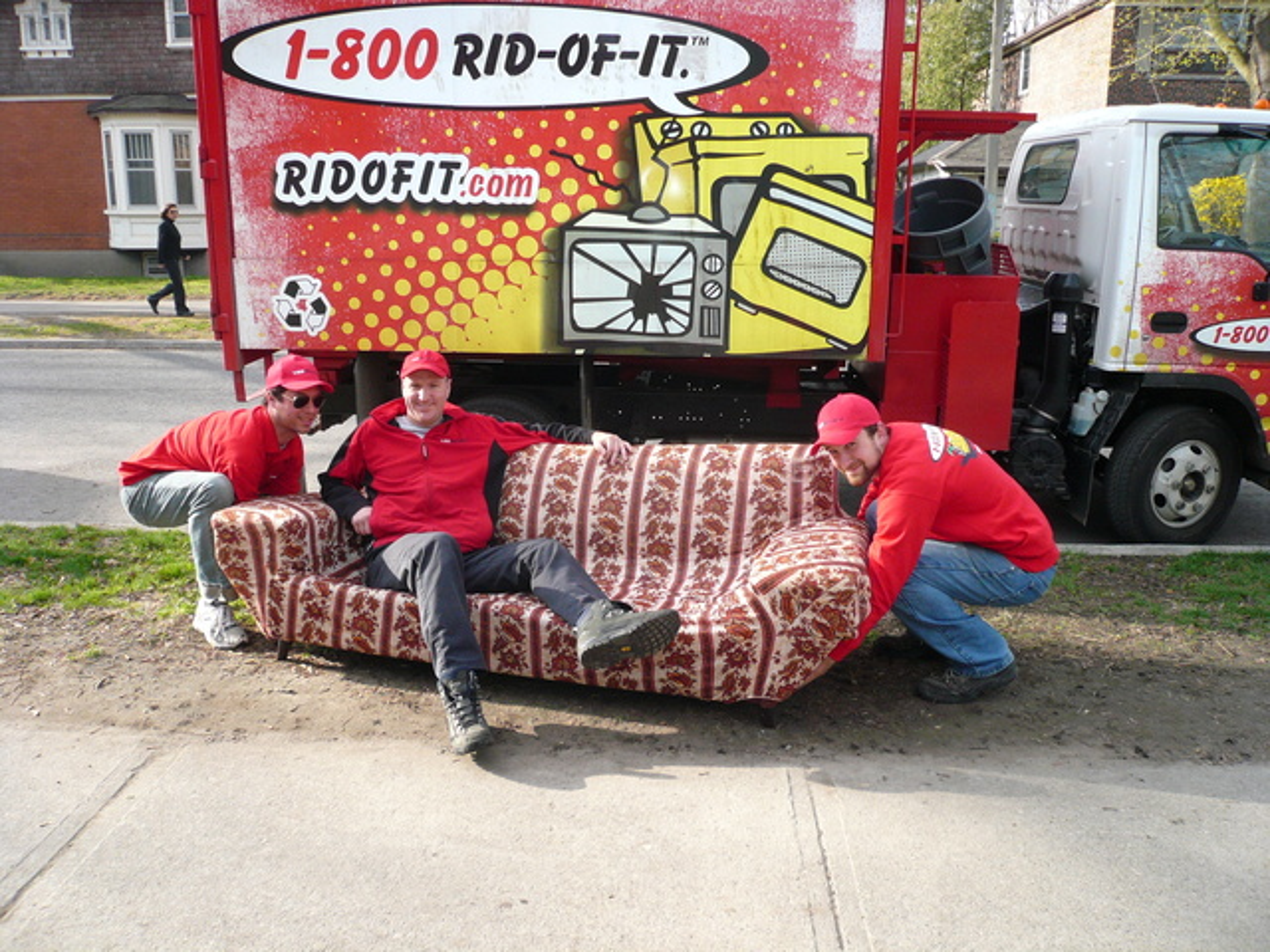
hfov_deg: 63.4
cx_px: 635
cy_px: 476
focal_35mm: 28
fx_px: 1027
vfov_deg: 49.7
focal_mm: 4.6
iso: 100
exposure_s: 1/250
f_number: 2.8
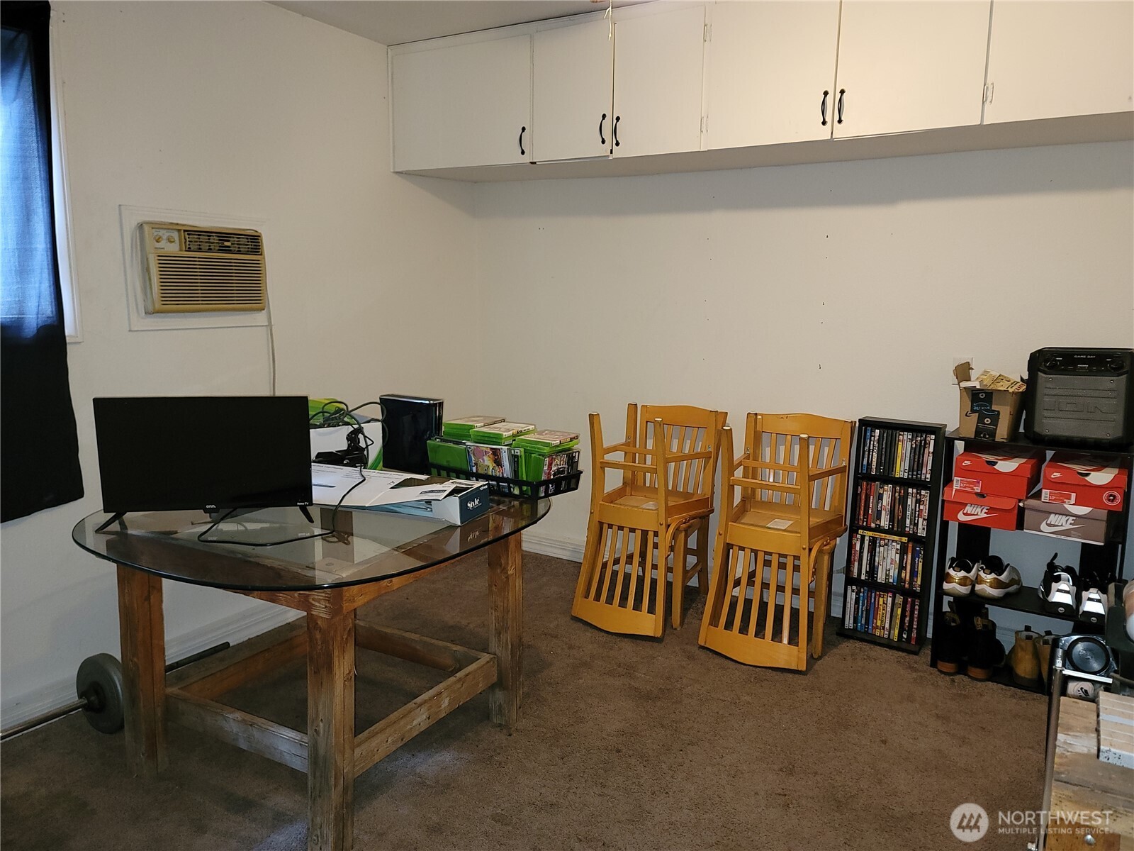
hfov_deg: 69.4
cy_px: 426
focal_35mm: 25
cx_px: 567
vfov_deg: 54.9
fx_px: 819
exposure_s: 1/15
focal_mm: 7
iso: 125
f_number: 1.8
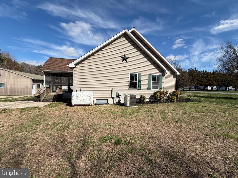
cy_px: 89
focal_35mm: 14
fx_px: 96
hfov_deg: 102.1
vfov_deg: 85.7
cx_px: 119
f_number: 2.2
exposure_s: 1/955
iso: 20
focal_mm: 2.22
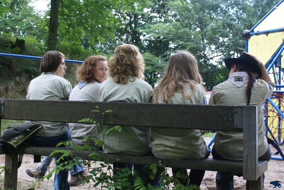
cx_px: 142
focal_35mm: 52
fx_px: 415
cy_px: 95
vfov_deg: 25.8
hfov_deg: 37.8
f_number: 5.6
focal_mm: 35
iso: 800
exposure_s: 1/125
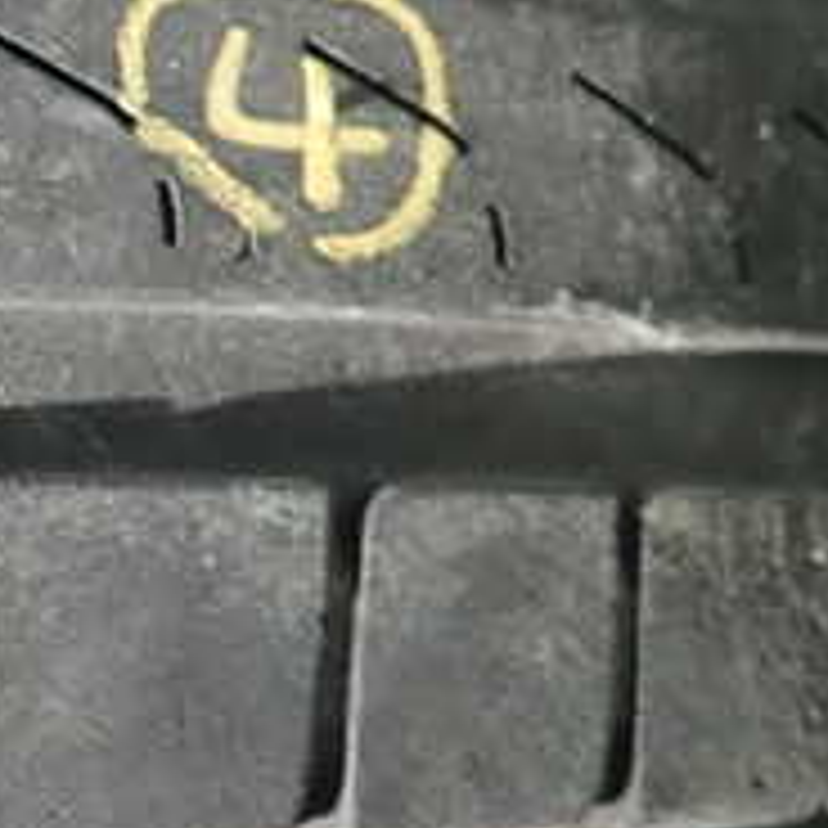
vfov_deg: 23.9
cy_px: 288
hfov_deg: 21.1
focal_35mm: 72
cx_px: -338
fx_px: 1948
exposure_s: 1/60
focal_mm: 4.5
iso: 125
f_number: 2
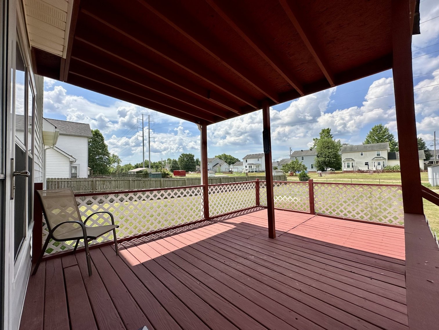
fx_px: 178
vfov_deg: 85.7
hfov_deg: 102.1
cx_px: 220
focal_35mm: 14
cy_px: 165
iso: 50
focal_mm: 2.22
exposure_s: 1/2882
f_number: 2.2
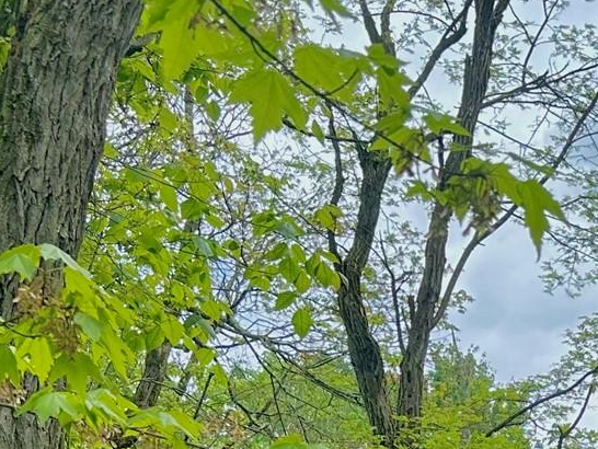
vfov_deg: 15.3
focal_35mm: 90
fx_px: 1555
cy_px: 652
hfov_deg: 20.2
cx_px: 743
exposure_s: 1/1241
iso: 80
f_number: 1.78
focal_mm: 6.86
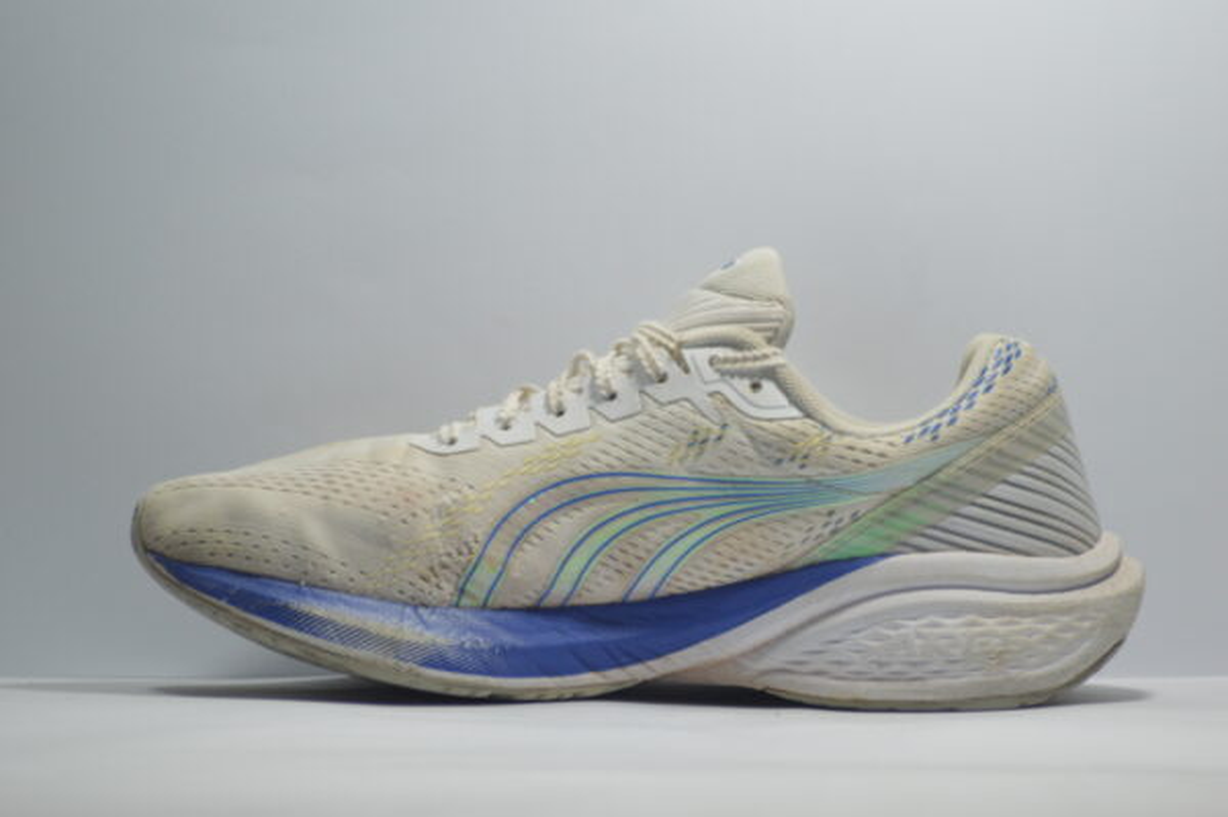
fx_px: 6902
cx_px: 614
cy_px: 408
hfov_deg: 10.2
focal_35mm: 202
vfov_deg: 6.8
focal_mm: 135
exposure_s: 1/125
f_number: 4.2
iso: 500
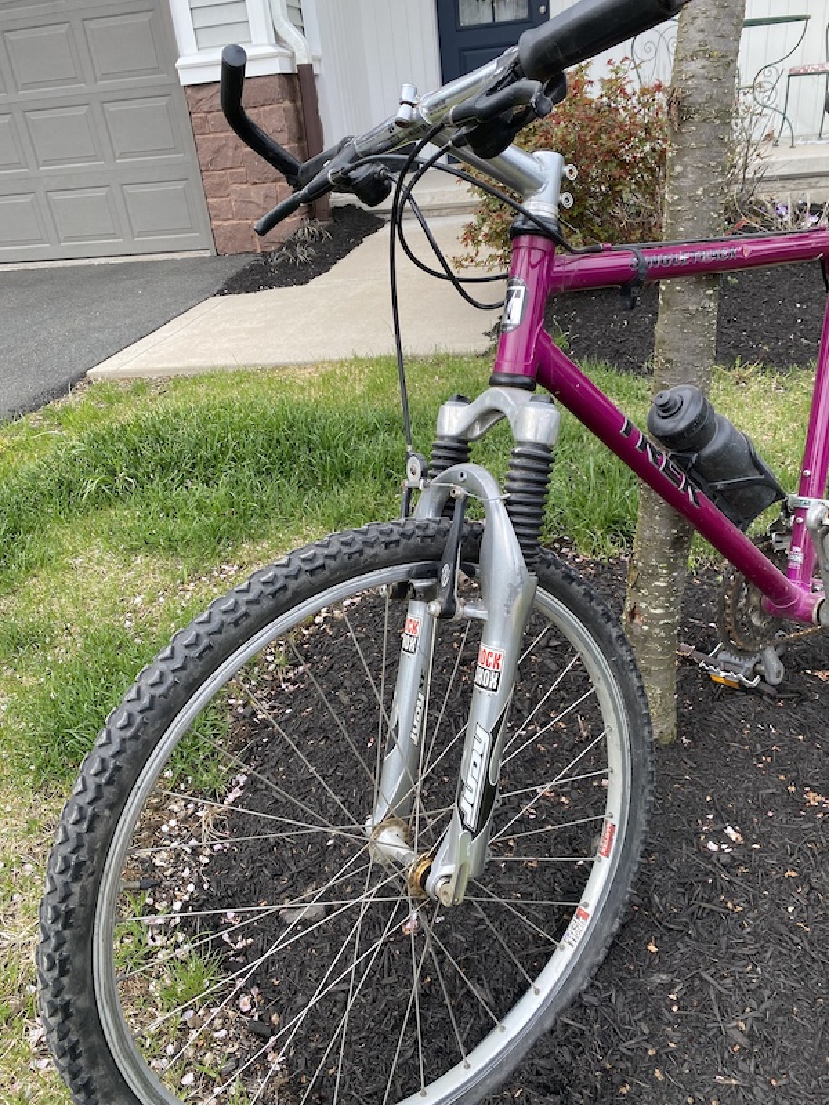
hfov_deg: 53.1
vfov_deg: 67.3
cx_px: 414
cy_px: 552
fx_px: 830
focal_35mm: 26
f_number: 1.8
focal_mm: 4.25
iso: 32
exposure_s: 1/302
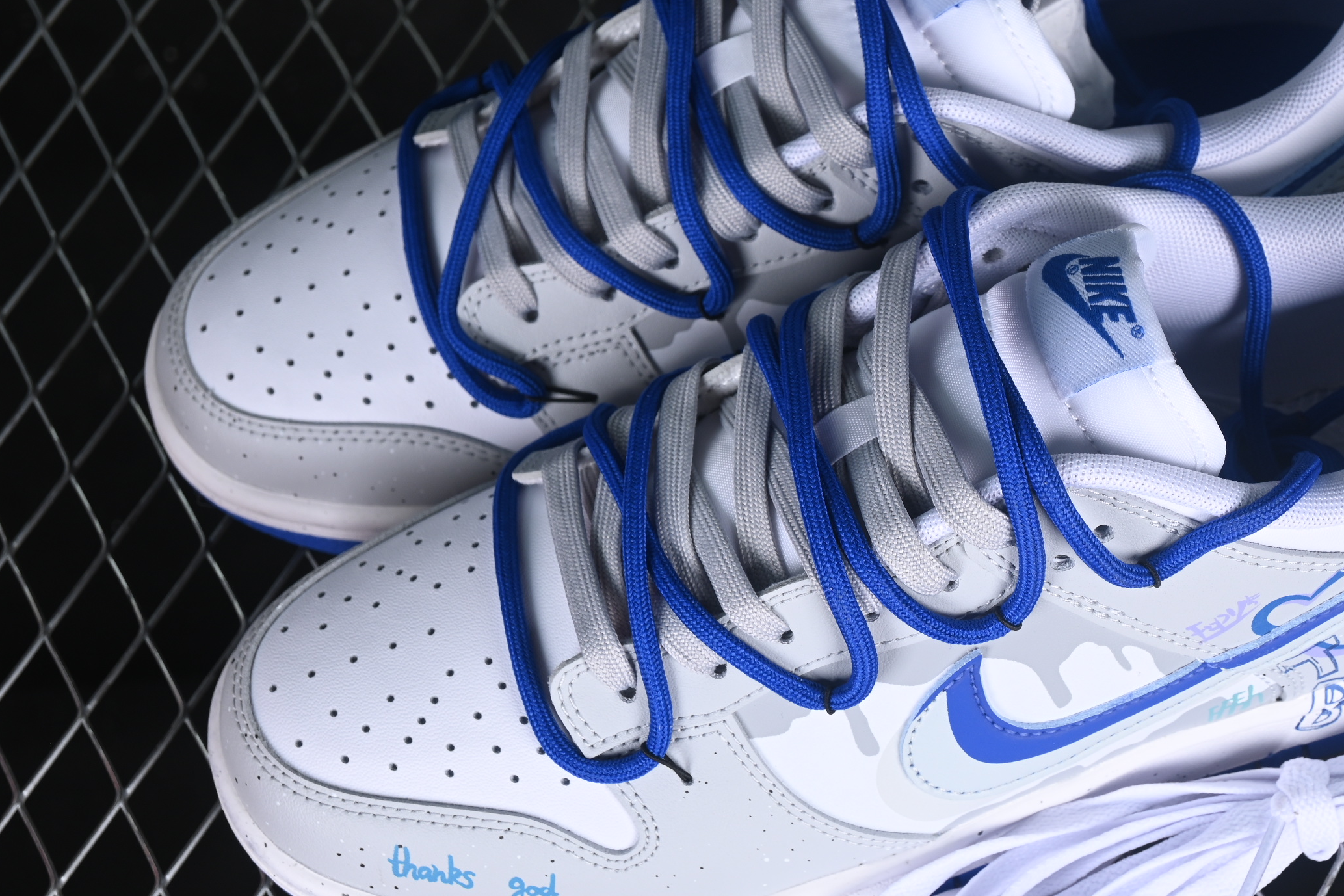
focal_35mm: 101
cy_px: 404
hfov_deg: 20.1
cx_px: 886
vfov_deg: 13.6
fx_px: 3770
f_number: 7.1
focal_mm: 50
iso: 160
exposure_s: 1/80
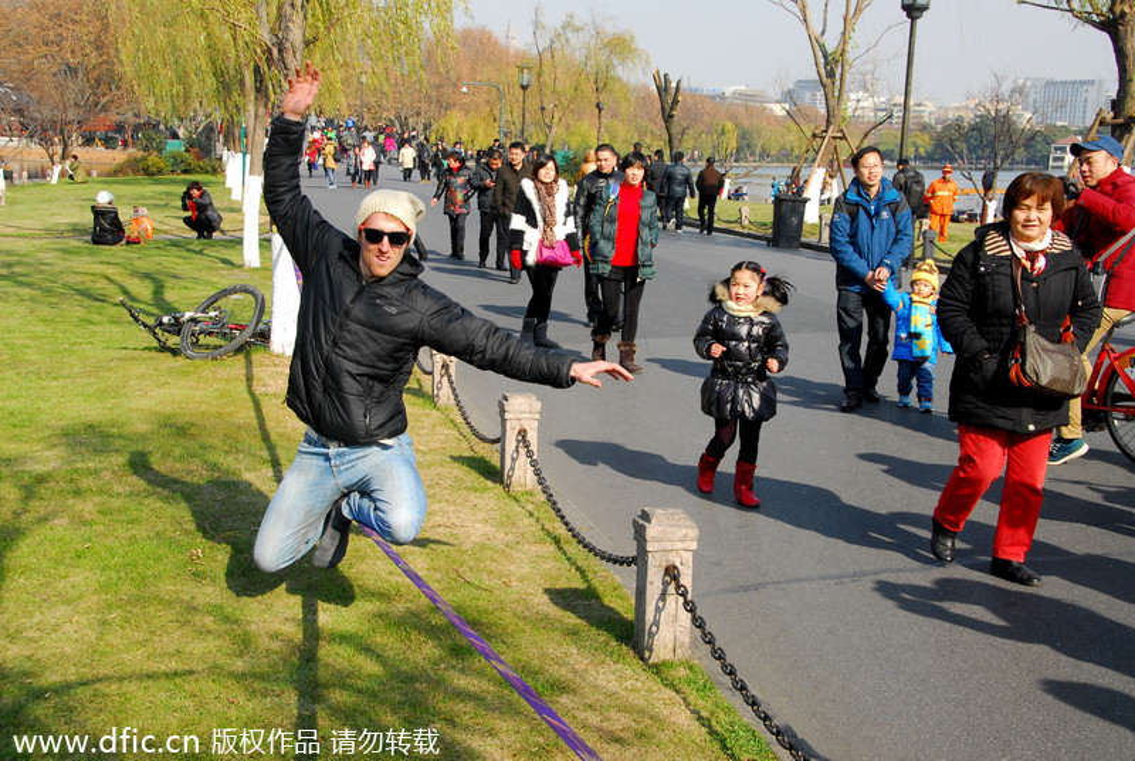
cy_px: 380
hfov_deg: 41.1
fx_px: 1516
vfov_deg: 28.2
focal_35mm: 48
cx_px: 568
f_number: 9
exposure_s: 1/320
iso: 320
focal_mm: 32
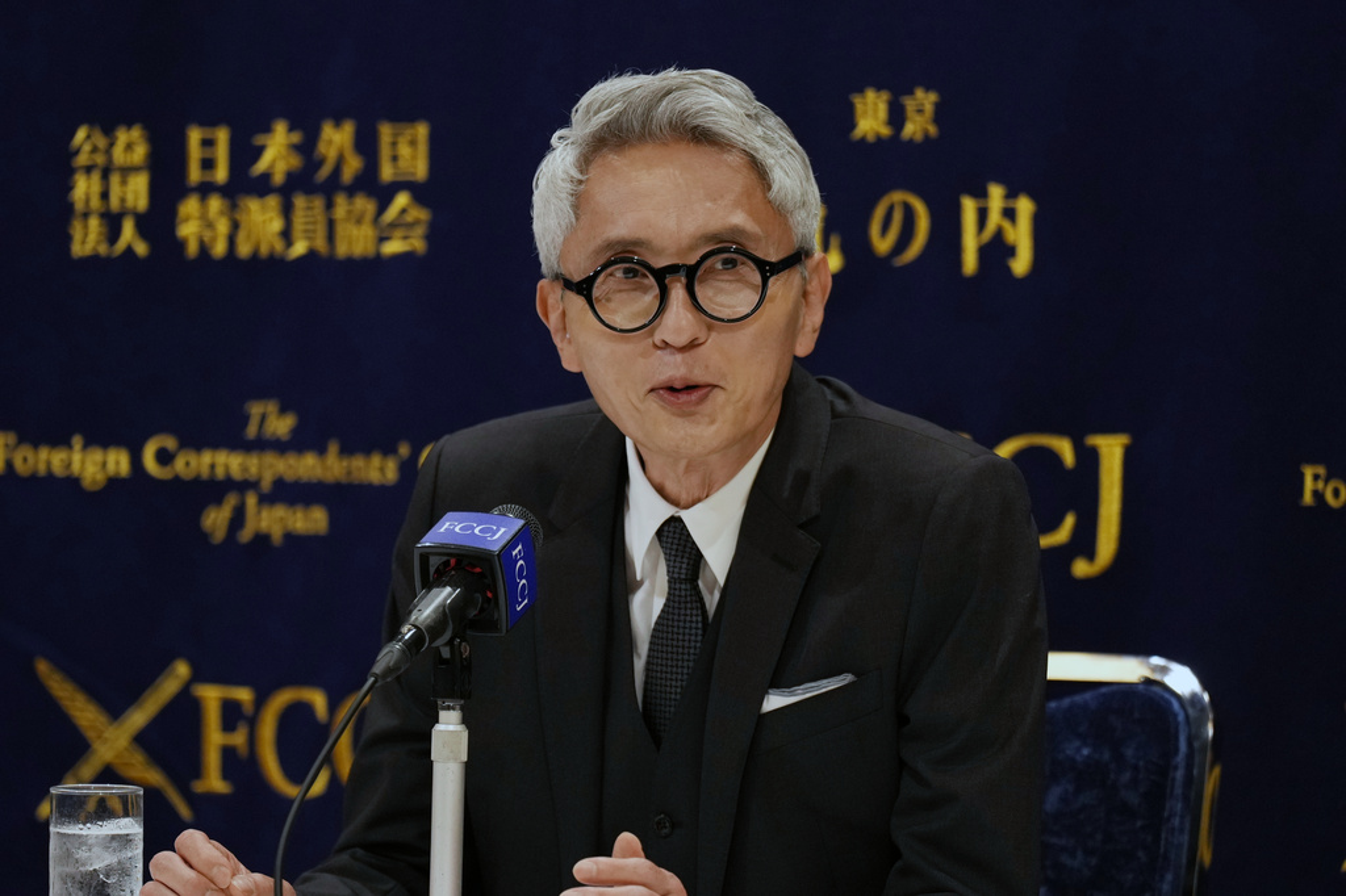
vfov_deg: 4.6
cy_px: 448
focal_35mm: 300
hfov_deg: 6.9
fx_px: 11212
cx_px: 673
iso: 1600
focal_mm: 200
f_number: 2.8
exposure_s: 1/320
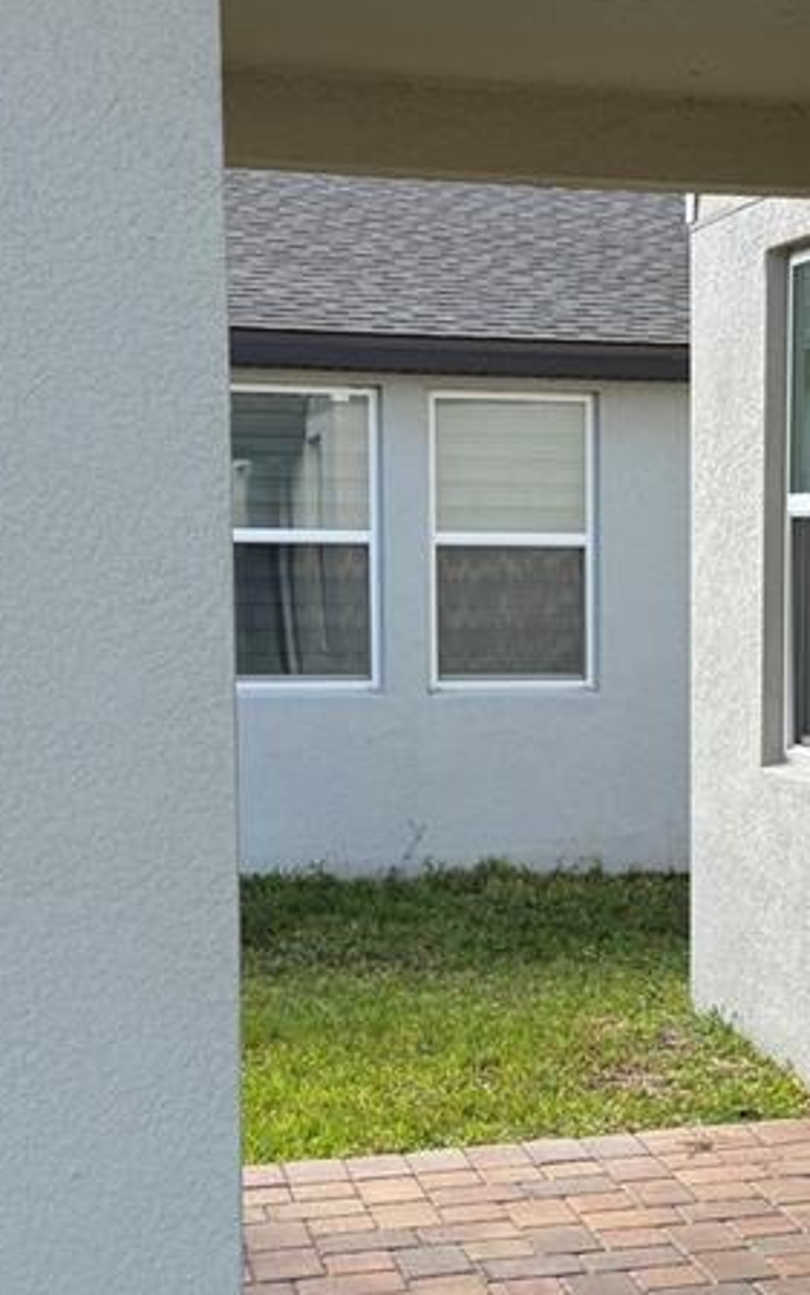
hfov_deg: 18.9
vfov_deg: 30.1
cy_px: 790
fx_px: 2399
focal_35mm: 68
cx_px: 700
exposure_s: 1/1949
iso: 100
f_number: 1.78
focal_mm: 6.76
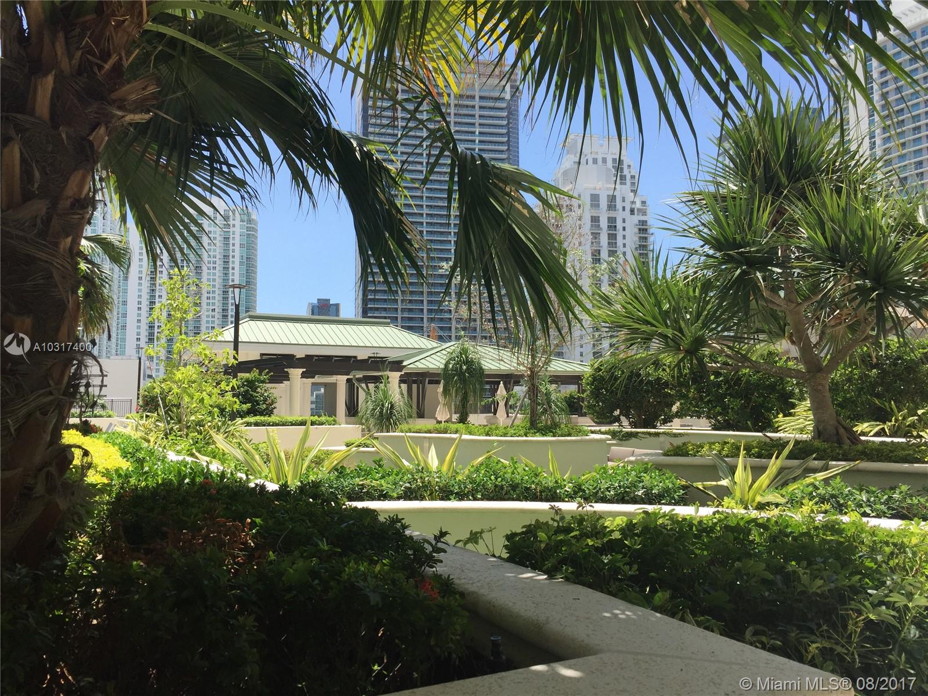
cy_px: 348
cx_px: 464
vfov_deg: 48.2
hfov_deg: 61.7
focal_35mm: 29
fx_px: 777
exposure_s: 1/1319
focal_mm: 4.15
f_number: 2.2
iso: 32
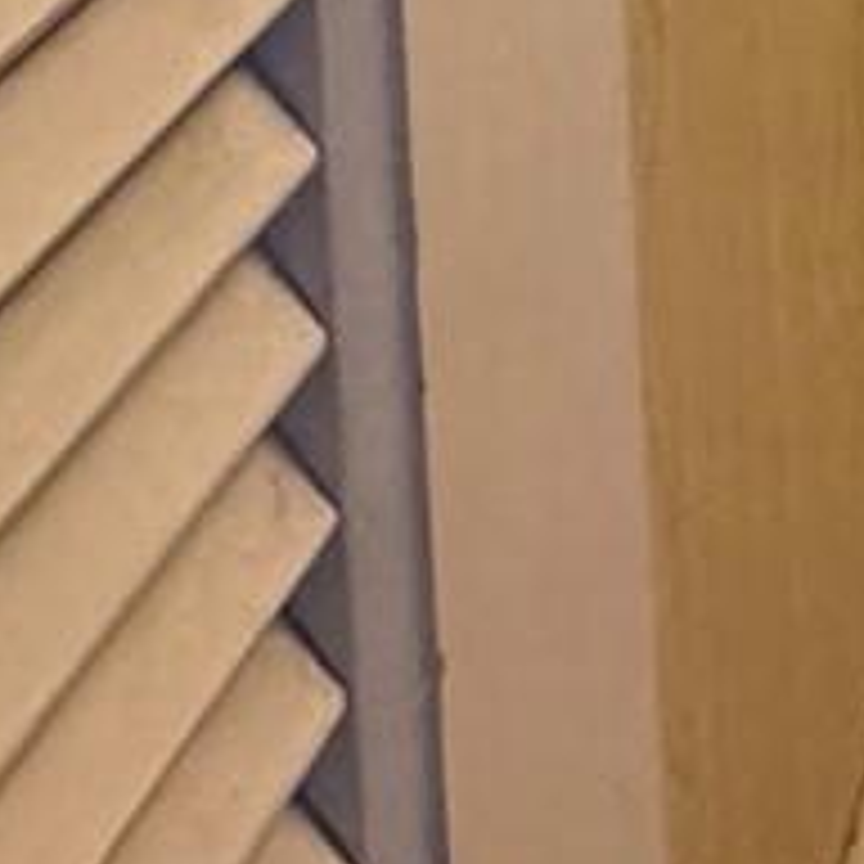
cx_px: 2398
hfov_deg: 11.7
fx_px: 2909
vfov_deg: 12.1
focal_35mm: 103
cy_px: -1422
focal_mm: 2.22
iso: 400
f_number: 2.2
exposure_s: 1/60
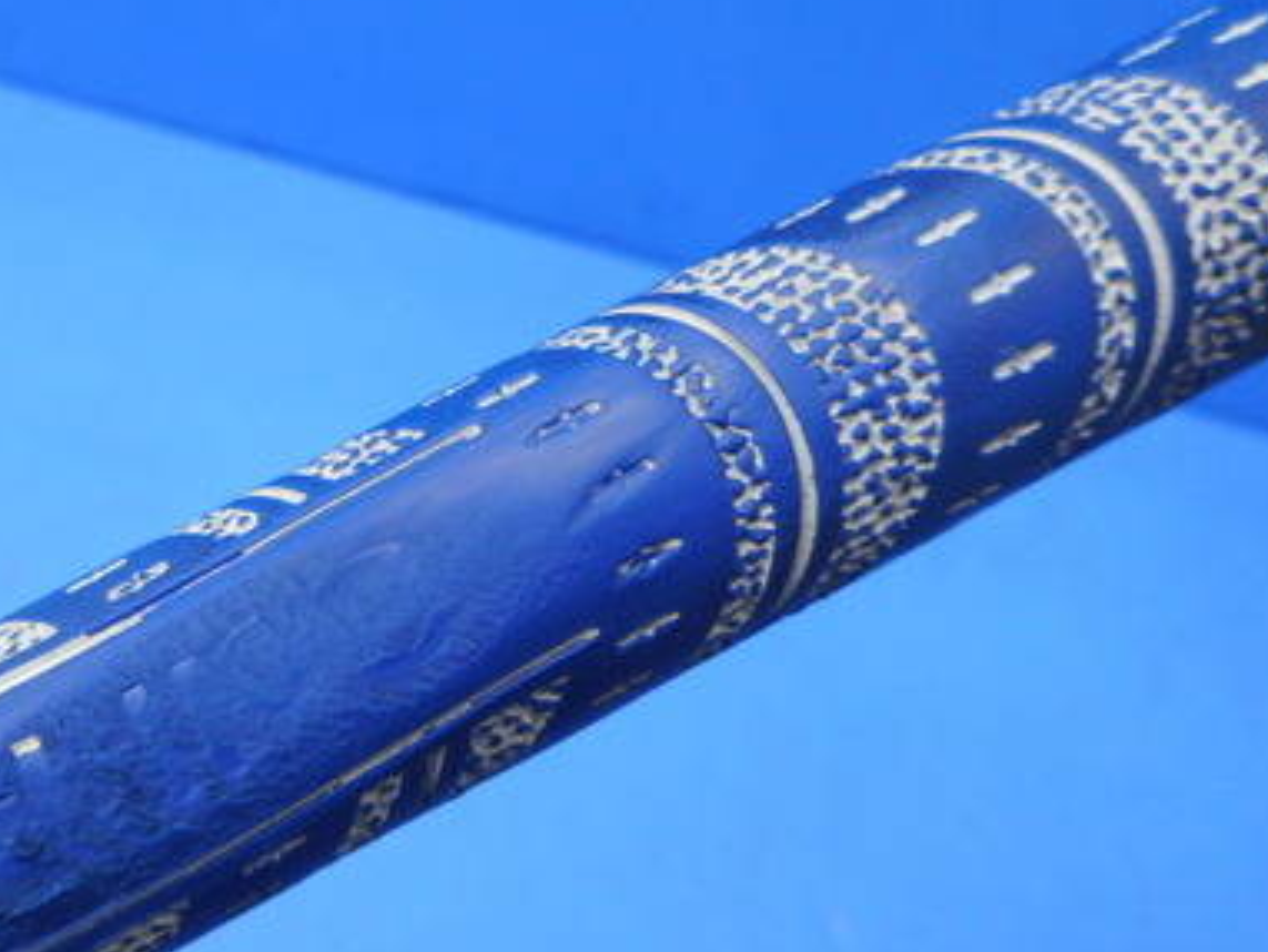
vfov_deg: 34.3
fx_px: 1539
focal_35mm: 42
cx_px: 572
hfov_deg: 44.7
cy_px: 533
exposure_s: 1/30
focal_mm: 4.5
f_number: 3.7
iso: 125
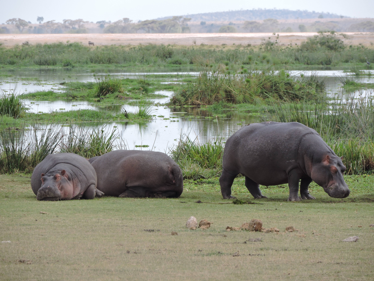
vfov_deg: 3.2
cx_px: 187
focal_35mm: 470
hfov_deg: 4.2
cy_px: 140
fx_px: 5078
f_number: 4.9
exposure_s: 1/250
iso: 100
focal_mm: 83.8
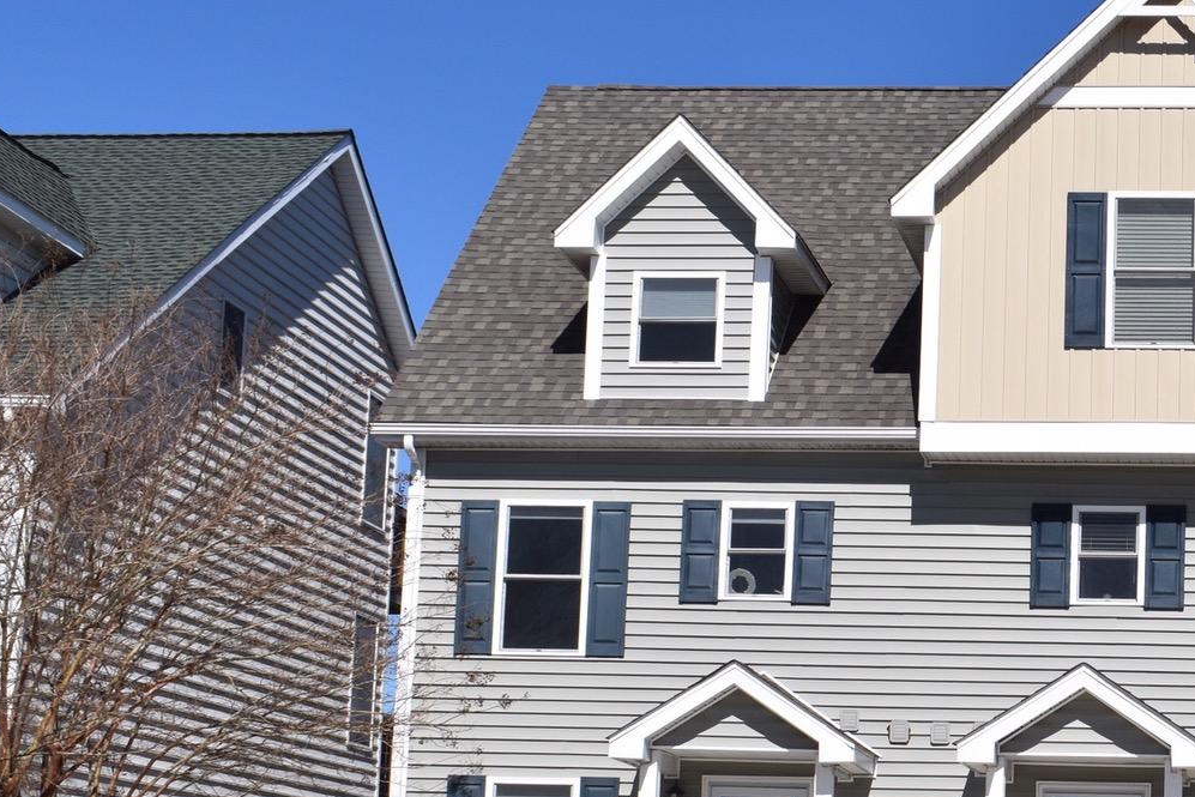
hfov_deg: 25.3
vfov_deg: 17.6
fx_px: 2557
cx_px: 1116
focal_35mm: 77
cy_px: 636
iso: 200
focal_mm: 25
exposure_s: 1/500
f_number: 11
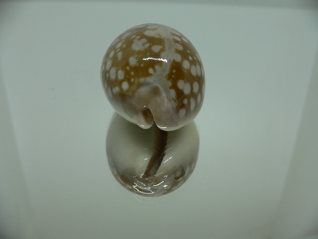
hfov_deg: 52.6
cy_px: 120
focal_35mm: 35
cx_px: 159
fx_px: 322
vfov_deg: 40.7
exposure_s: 1/60
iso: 100
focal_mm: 4.6
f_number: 2.8
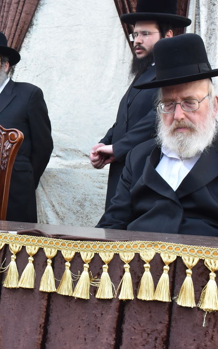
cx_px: -22
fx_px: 570
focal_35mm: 60
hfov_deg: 20.6
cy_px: 136
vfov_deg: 33.9
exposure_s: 1/125
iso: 1000
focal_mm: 20
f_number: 9
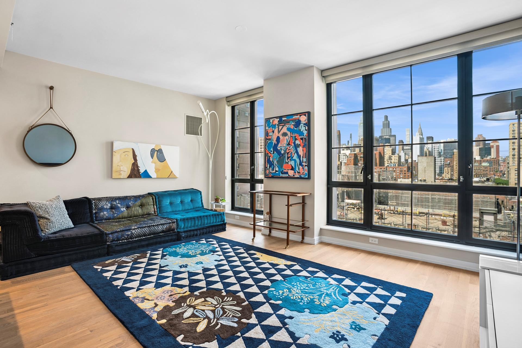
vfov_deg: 70.4
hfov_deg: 93.3
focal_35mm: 17
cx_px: 261
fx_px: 246
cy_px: 174
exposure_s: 1/2
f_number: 8
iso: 100
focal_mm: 17
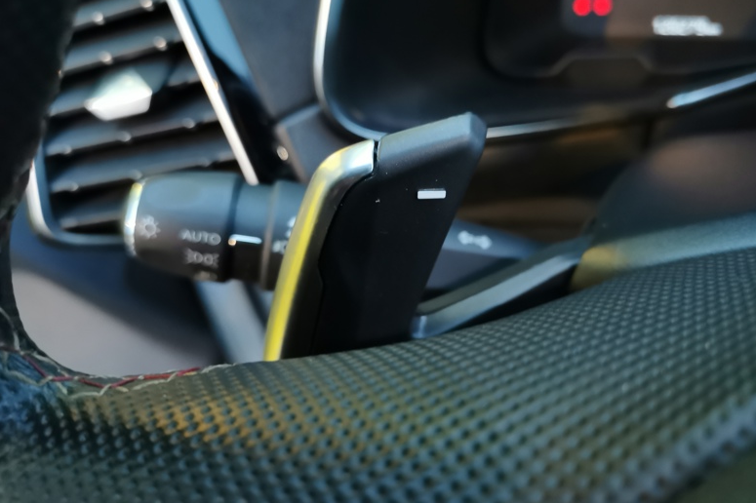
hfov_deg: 63.7
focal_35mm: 29
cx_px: 388
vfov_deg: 44.9
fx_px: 609
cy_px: 250
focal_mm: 5.58
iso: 800
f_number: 1.8
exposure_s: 1/20
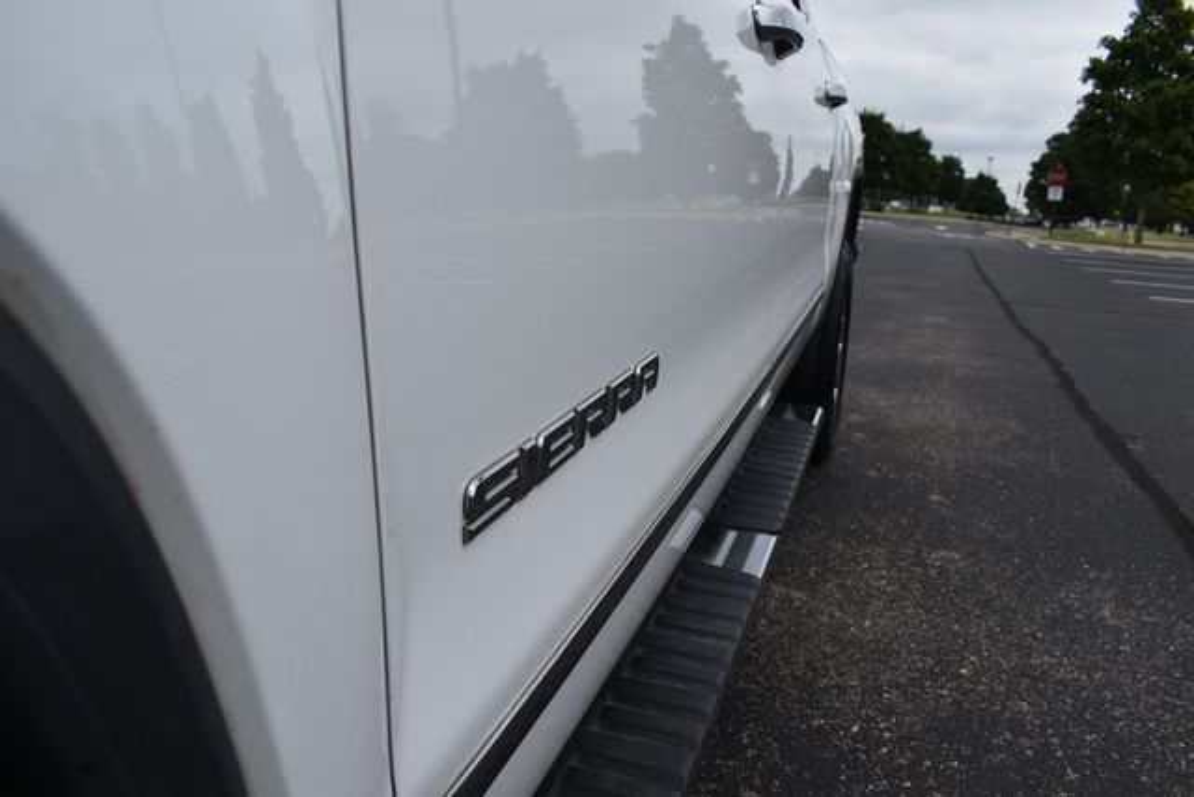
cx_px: 597
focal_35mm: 27
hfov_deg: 67.4
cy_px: 398
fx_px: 896
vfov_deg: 48.0
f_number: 8
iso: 180
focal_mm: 18
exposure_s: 1/250
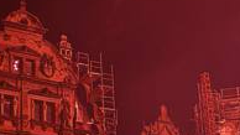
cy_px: 148
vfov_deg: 11.7
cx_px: 147
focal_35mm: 102
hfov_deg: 20.9
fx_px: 649
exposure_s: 1/15
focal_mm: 28
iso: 400
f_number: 2.8
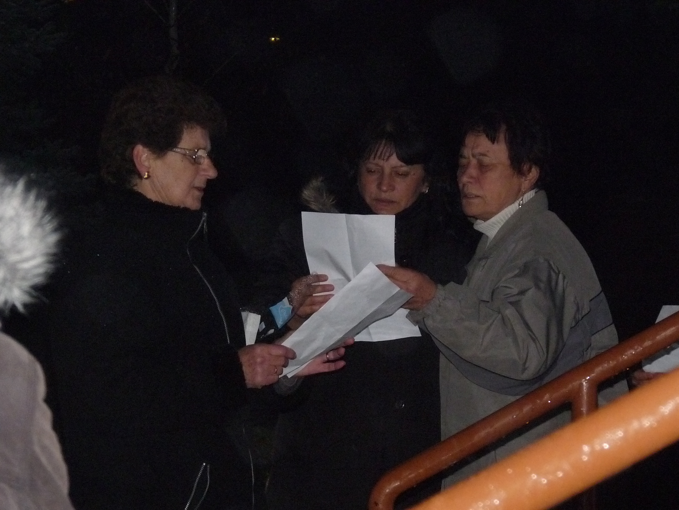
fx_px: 3374
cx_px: 340
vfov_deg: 8.6
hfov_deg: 11.5
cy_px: 255
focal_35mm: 172
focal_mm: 21.6
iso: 500
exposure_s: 1/125
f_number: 3.6
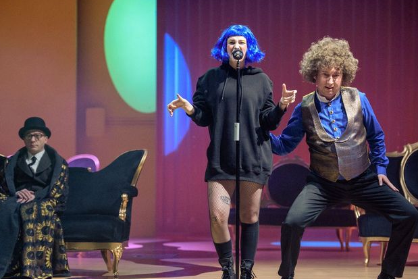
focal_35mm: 109
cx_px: 188
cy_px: 141
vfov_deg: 12.6
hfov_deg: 18.7
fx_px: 1266
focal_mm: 90
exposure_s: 1/320
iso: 8000
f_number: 2.8
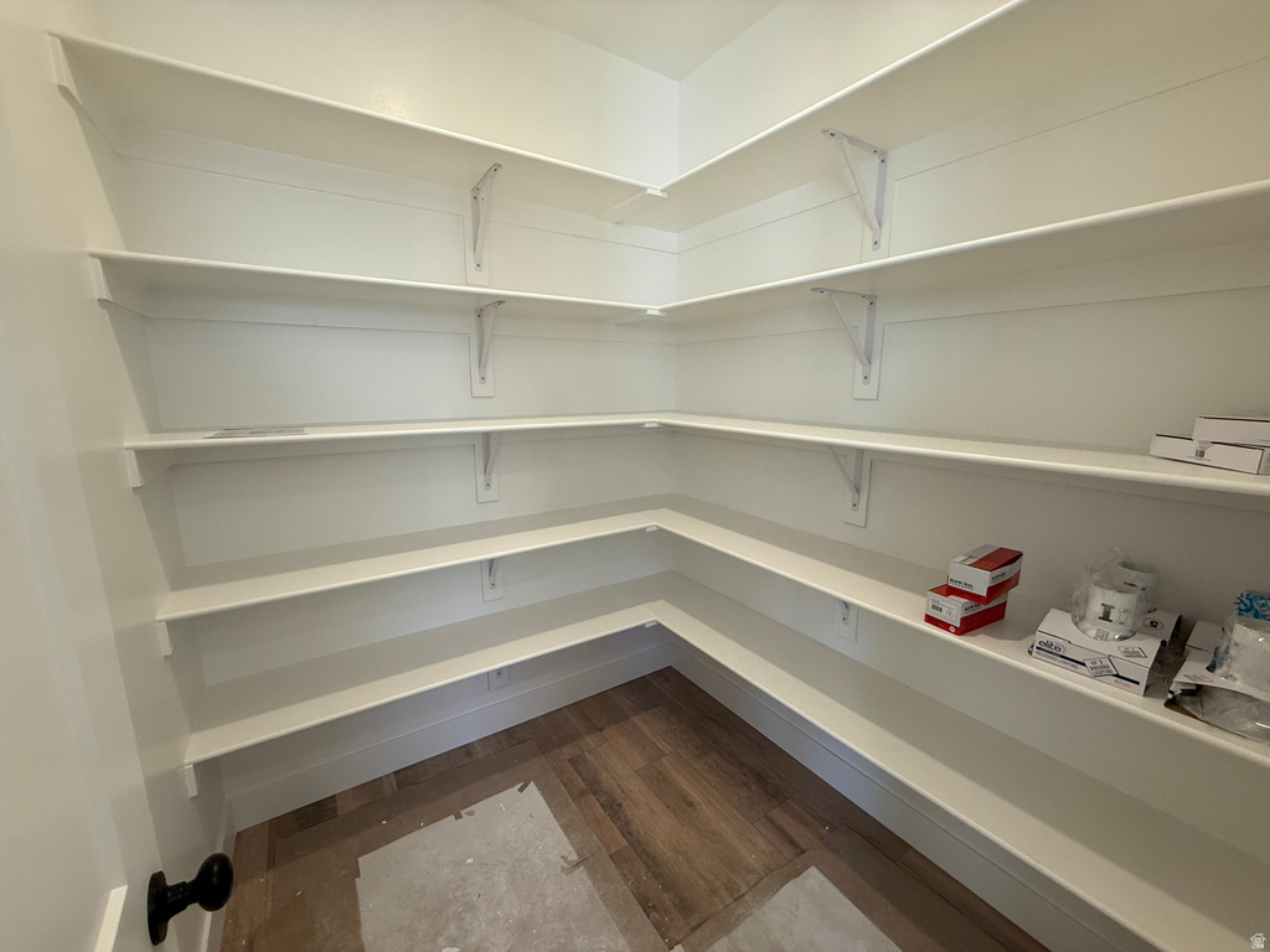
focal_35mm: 14
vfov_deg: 85.7
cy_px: 476
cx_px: 635
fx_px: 514
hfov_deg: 102.1
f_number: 2.2
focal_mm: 2.22
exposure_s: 1/120
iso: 160
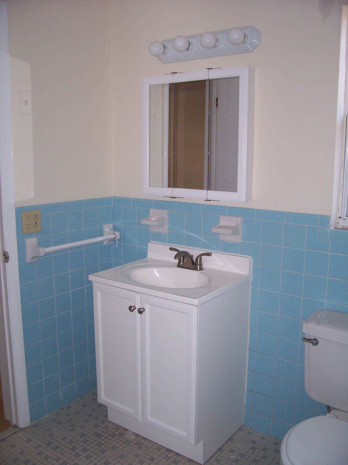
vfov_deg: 54.0
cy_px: 232
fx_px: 456
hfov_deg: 41.8
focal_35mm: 34
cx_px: 174
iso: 140
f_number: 2.7
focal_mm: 5.6
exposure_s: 1/112
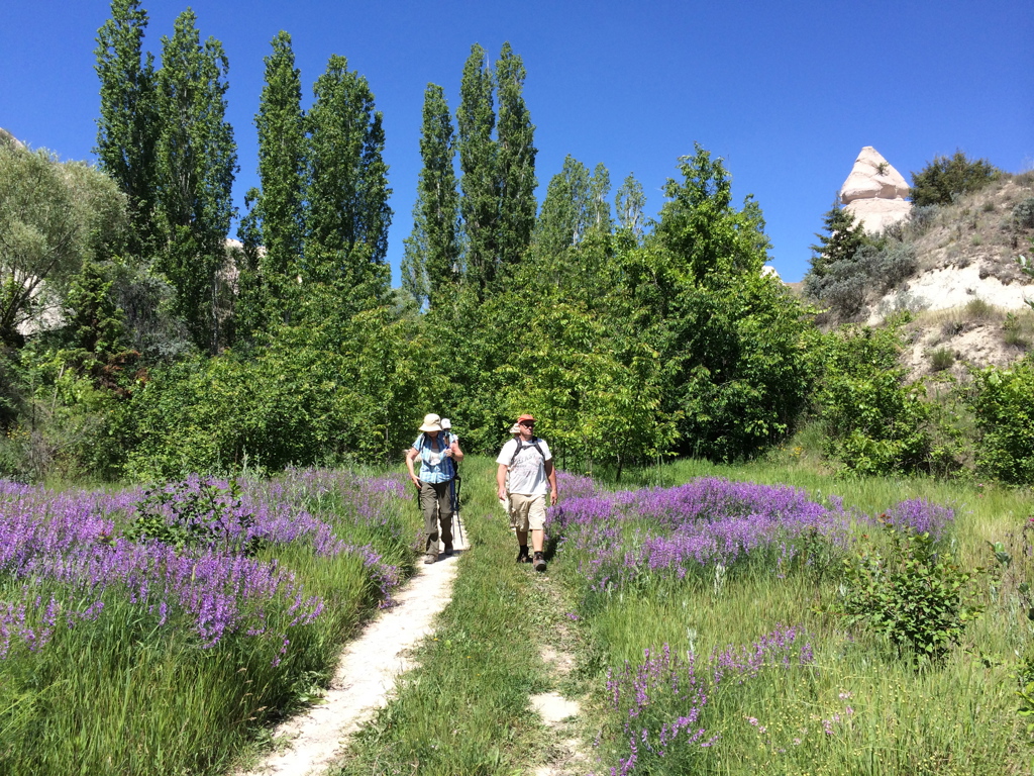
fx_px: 896
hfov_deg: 60.0
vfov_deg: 46.8
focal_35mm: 30
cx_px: 517
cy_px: 388
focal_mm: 4.12
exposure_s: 1/1466
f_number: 2.2
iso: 40
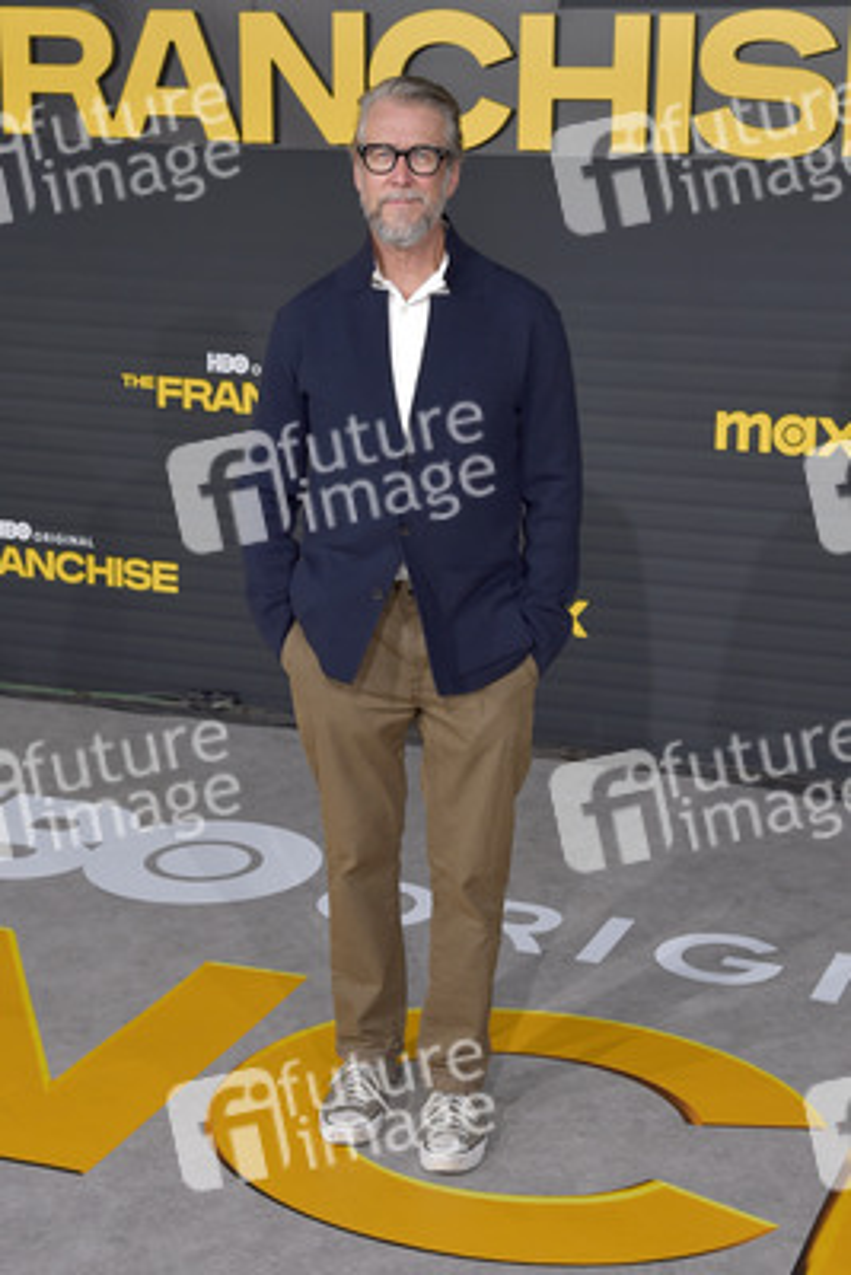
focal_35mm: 48
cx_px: 426
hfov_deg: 28.1
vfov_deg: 41.1
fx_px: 1700
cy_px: 638
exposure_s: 1/250
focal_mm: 48
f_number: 6.3
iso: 320
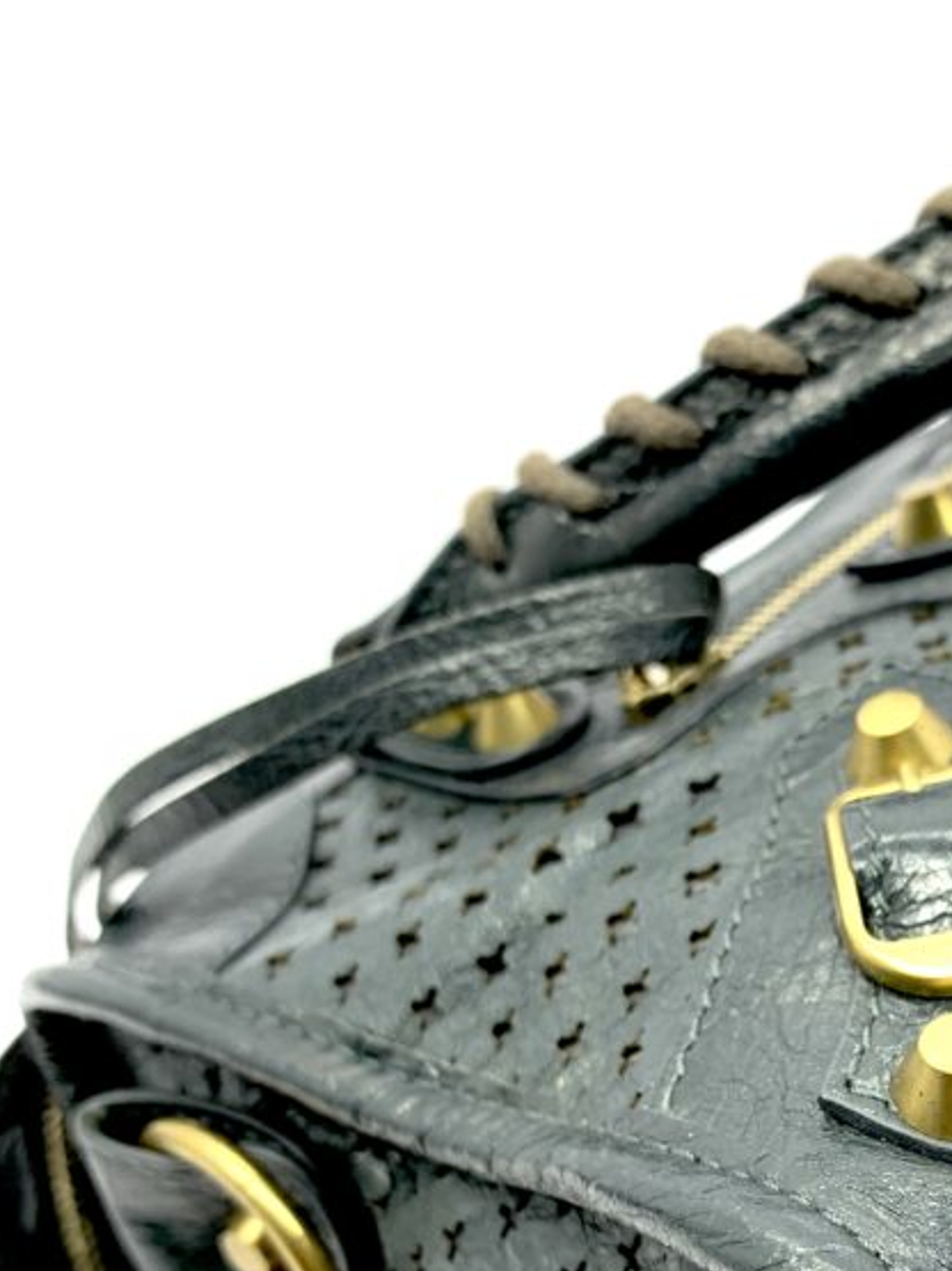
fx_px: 1761
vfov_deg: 38.4
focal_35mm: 48
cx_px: 872
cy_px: 989
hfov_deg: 28.9
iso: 80
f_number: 1.8
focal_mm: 4.25
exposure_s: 1/100
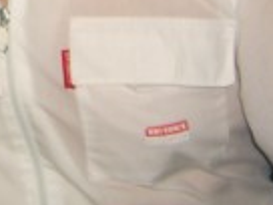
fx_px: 1325
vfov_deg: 8.5
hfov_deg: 11.4
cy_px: -145
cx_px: -96
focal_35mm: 168
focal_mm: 7.9
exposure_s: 1/60
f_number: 2.8
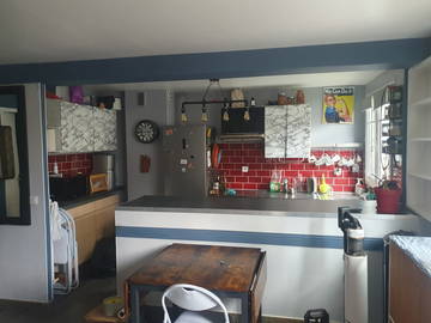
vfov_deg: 53.1
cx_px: 216
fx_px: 324
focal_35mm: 26
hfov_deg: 67.3
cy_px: 162
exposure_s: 1/50
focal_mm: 4.32
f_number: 1.5
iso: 400
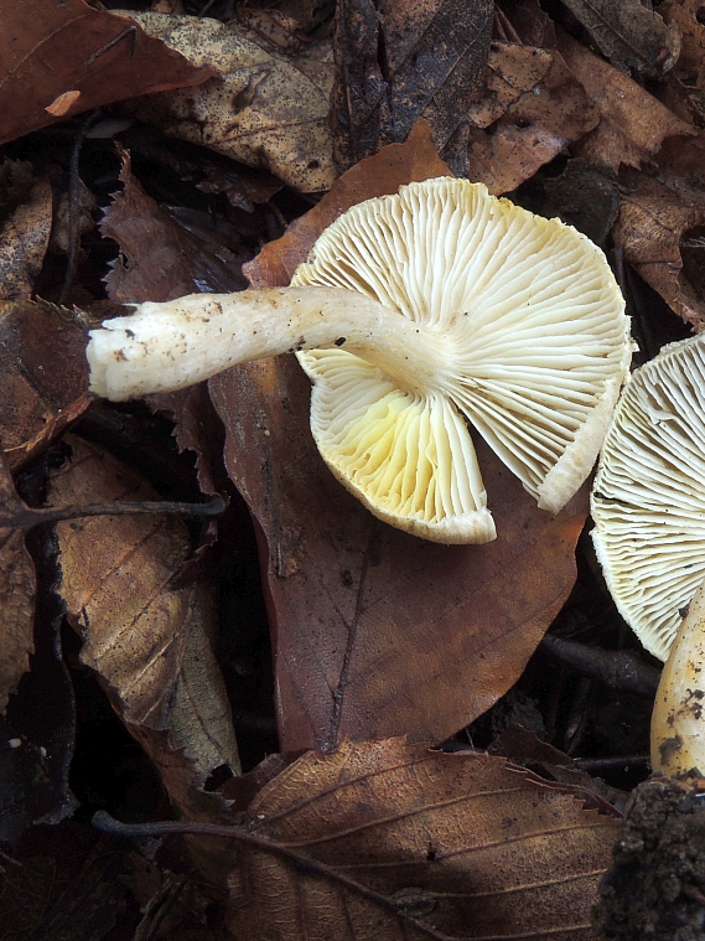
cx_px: 545
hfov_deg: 26.6
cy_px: 466
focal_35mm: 54
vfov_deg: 35.5
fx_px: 1467
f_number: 8.3
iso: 100
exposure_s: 1/10
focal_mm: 7.1
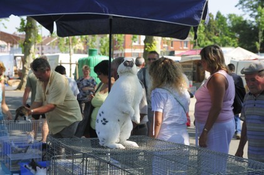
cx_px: 132
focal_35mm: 70
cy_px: 88
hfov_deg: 28.9
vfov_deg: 19.4
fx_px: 513
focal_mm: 70
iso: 200
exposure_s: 1/160
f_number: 10
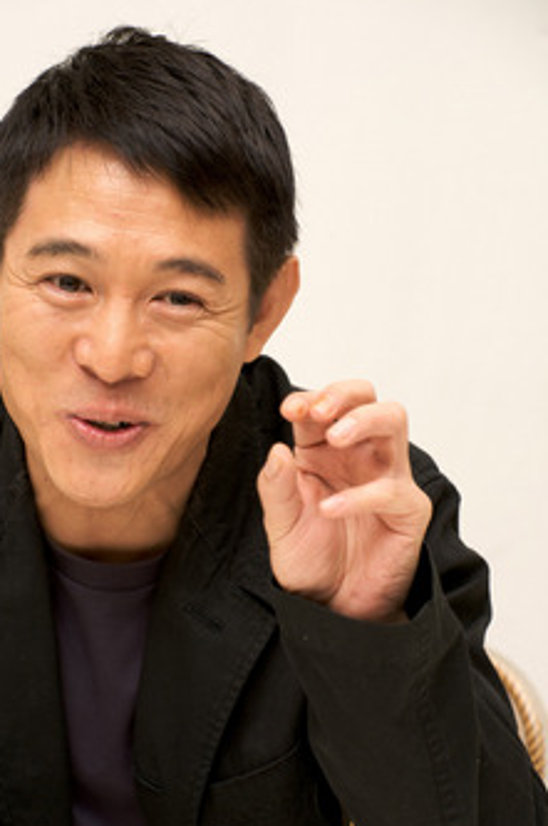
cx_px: 222
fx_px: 3023
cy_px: 442
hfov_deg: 10.4
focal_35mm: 132
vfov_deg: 15.6
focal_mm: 110
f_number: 8
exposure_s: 1/80
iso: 400
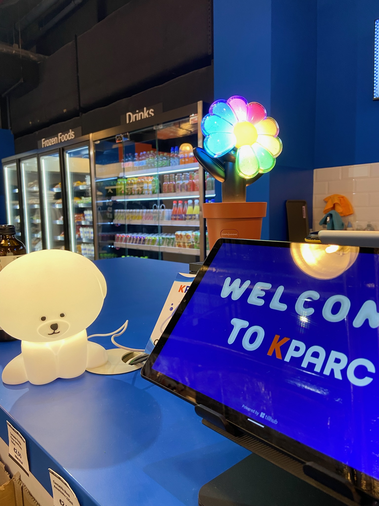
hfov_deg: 53.1
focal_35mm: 26
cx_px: 190
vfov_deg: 67.3
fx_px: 380
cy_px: 253
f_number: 1.8
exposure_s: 1/59
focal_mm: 4.25
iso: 125
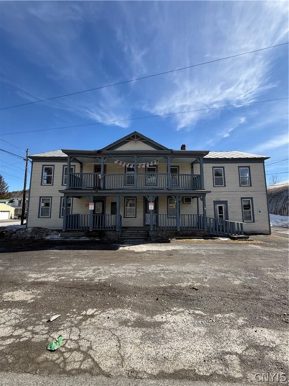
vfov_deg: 102.1
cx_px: 144
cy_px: 193
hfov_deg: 85.7
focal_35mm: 14
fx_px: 156
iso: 50
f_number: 2.2
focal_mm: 2.22
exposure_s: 1/1001
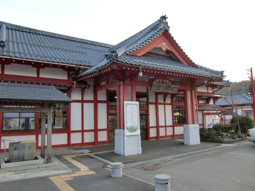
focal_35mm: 28
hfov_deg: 63.4
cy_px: 96
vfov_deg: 49.7
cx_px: 128
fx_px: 206
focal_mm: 4.9
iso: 64
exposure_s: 1/80
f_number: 2.6
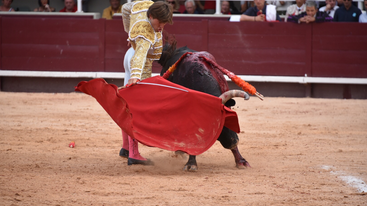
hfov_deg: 8.2
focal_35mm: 263
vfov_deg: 4.6
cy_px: 84
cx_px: 183
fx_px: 2559
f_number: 5.6
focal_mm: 250
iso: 1250
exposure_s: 1/1250
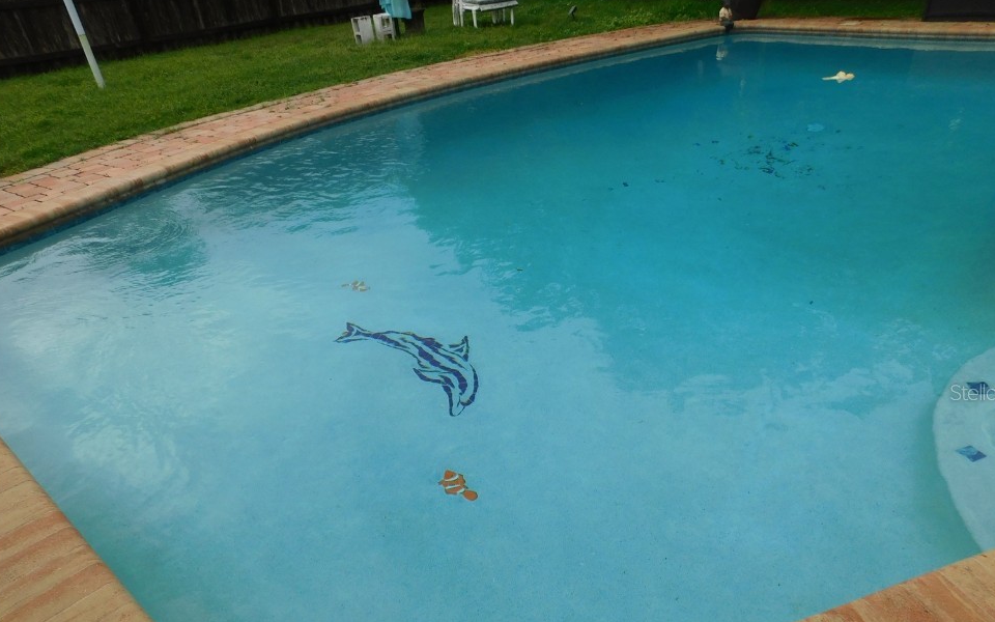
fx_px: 705
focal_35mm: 26
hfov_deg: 70.4
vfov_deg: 47.1
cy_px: 392
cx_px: 517
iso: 125
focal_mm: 4
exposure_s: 1/400
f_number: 6
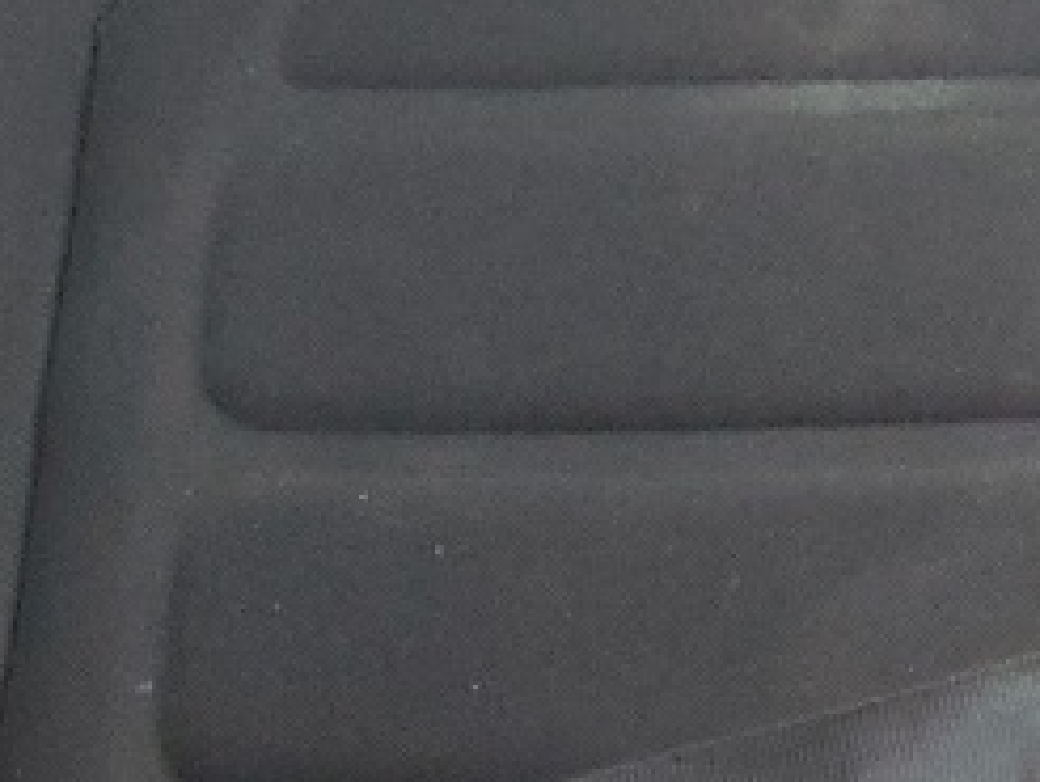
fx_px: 5082
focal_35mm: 169
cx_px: 2367
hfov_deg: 10.3
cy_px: -528
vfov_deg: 8.5
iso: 223
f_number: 1.5
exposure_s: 1/60.2
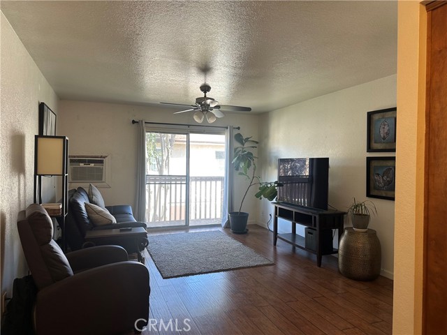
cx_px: 224
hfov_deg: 71.6
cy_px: 168
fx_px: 310
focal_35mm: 24
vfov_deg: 56.8
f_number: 1.78
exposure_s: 1/120
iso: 100
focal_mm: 6.86
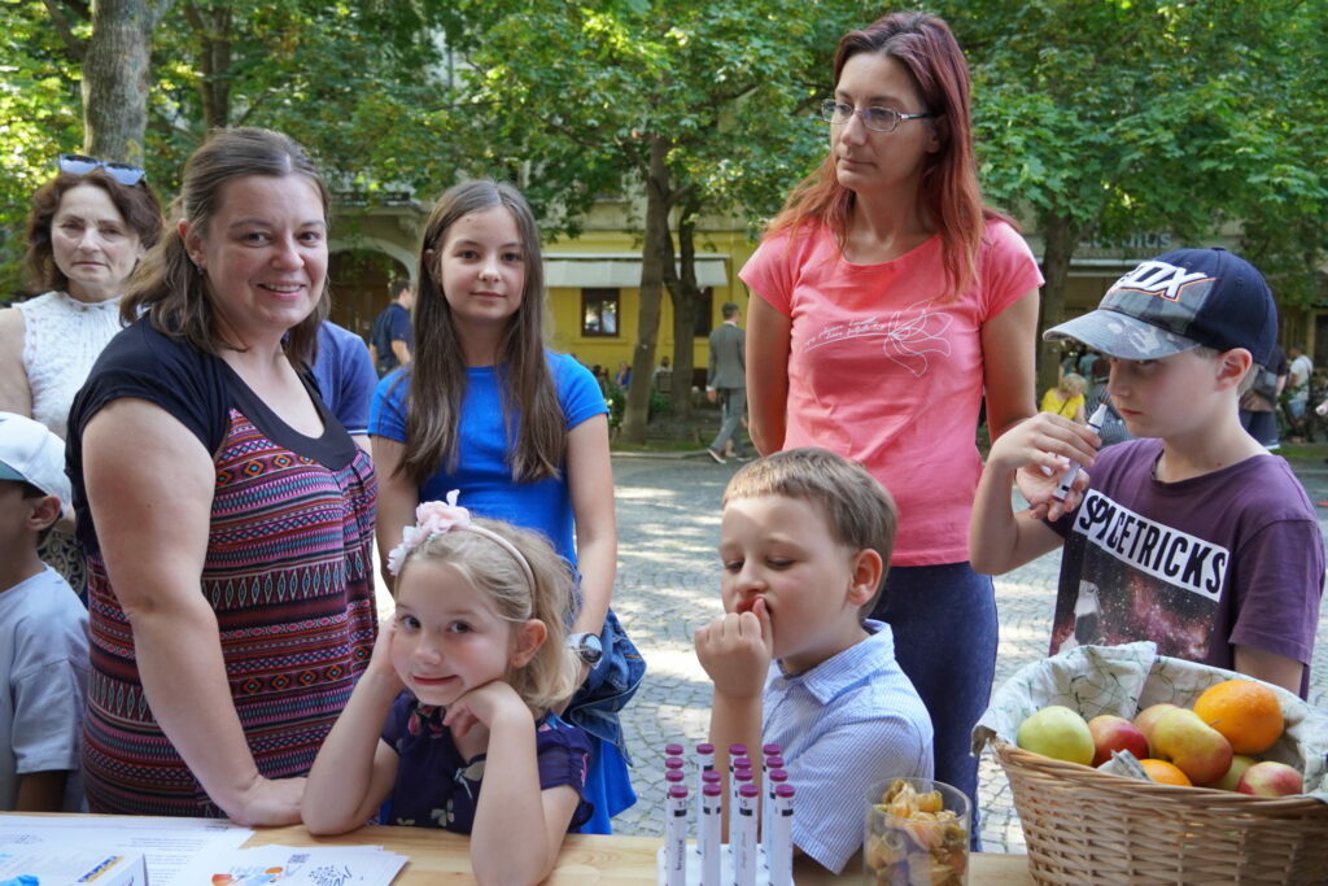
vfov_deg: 43.6
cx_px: 664
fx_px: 1107
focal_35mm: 30
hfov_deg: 61.9
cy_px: 443
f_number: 4
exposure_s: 1/160
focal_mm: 20
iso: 640
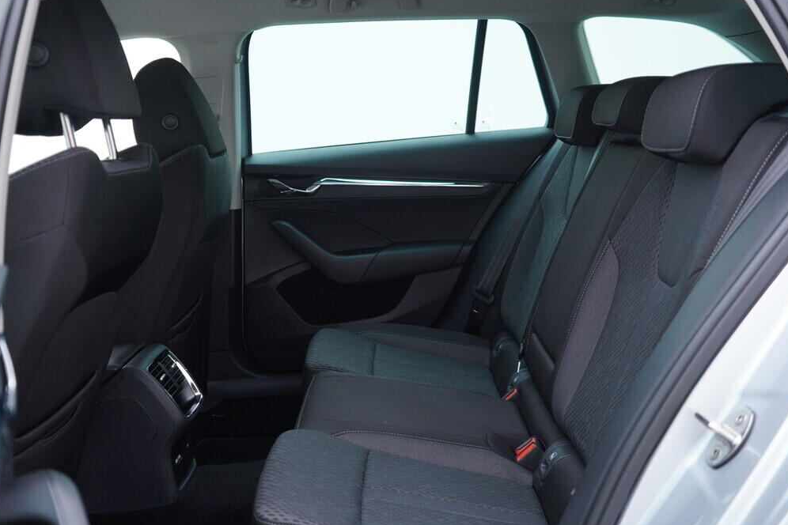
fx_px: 810
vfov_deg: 35.9
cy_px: 261
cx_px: 393
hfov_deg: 51.9
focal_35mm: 37
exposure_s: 1/40
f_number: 2.8
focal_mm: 24
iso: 160
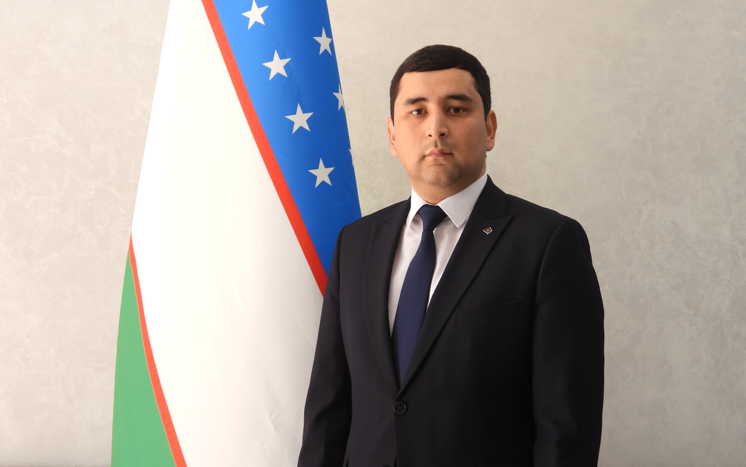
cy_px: 218
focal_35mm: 59
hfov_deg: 34.5
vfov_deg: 22.0
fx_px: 1200
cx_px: 373
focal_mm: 9.8
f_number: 3.5
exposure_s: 1/60
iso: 100
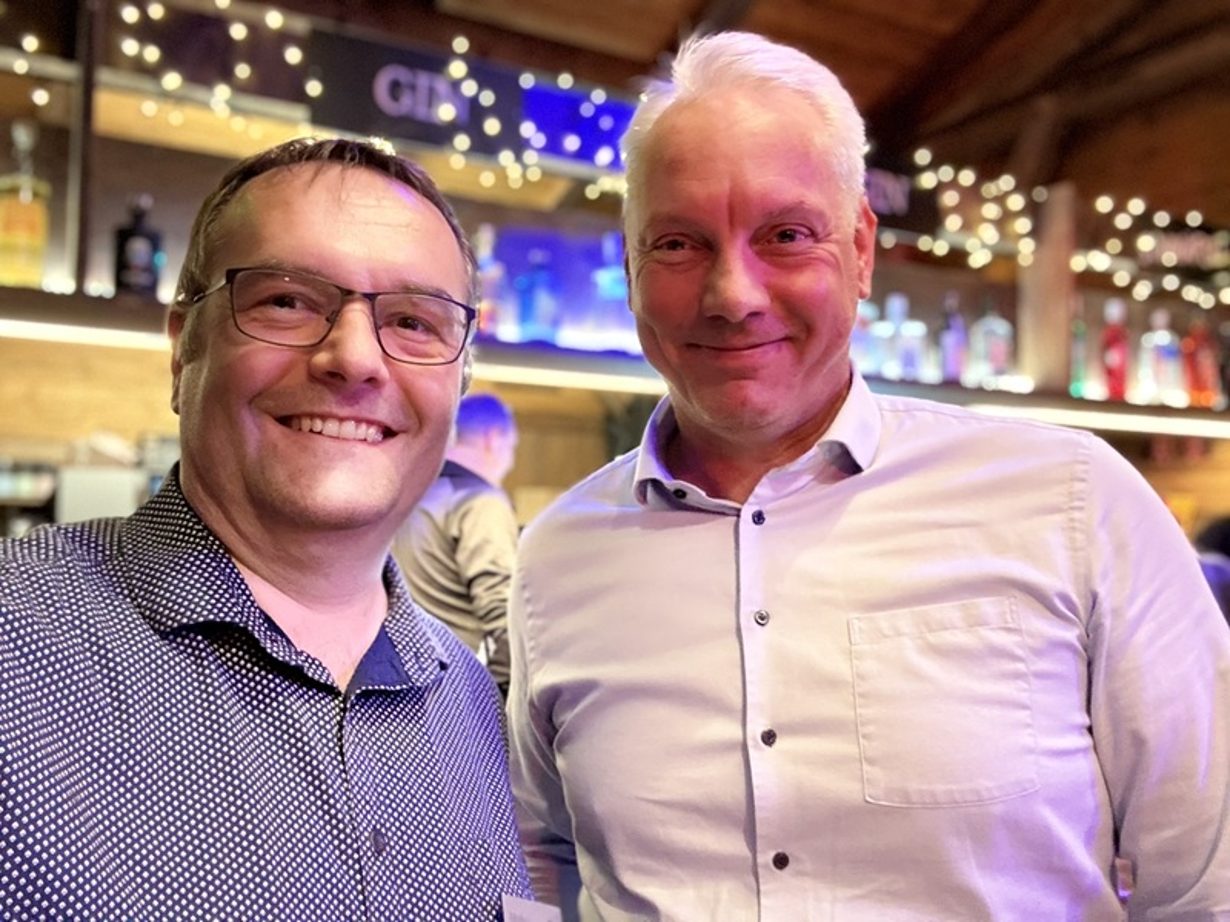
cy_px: 461
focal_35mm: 30
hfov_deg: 60.0
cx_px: 615
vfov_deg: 46.8
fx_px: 1066
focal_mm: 2.69
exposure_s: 1/21
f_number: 1.9
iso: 640
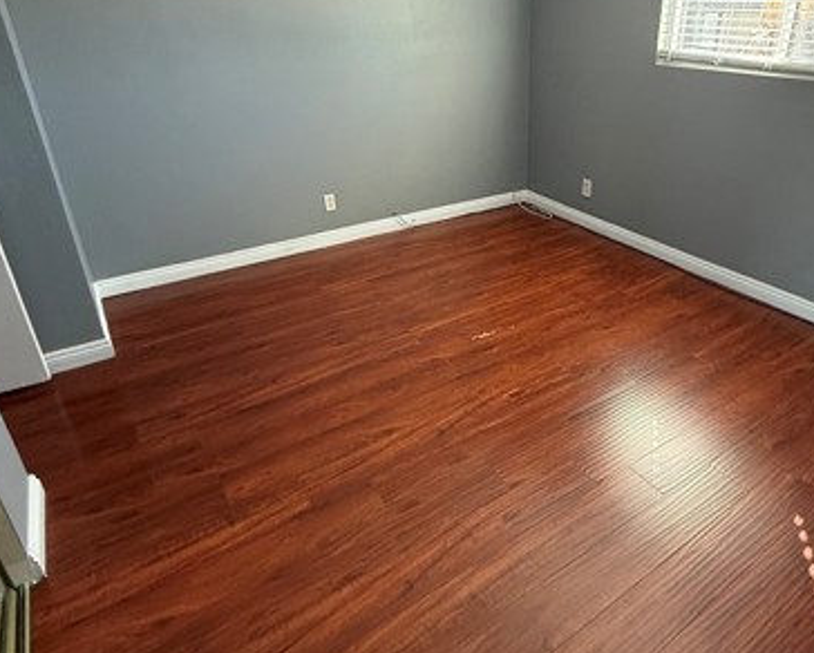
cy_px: 271
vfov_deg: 58.5
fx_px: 579
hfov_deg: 69.2
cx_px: 505
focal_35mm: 24
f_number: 2.2
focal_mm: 2.22
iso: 500
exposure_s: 1/120
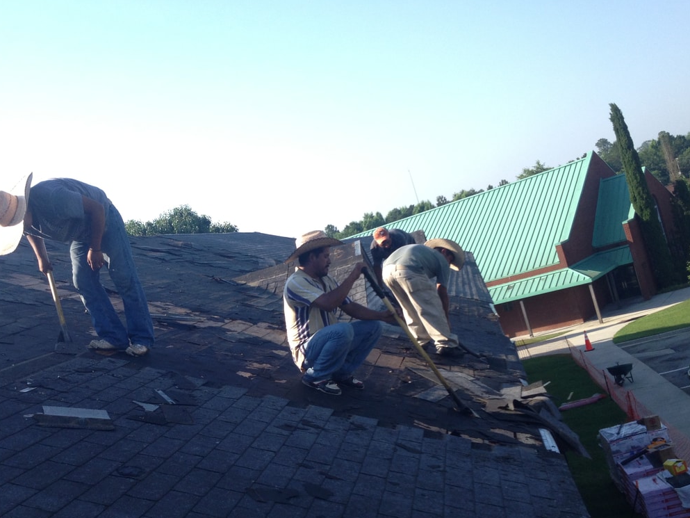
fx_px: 937
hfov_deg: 40.1
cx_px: 254
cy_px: 330
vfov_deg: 30.7
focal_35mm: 47
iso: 50
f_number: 2.4
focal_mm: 4.28
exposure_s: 1/630
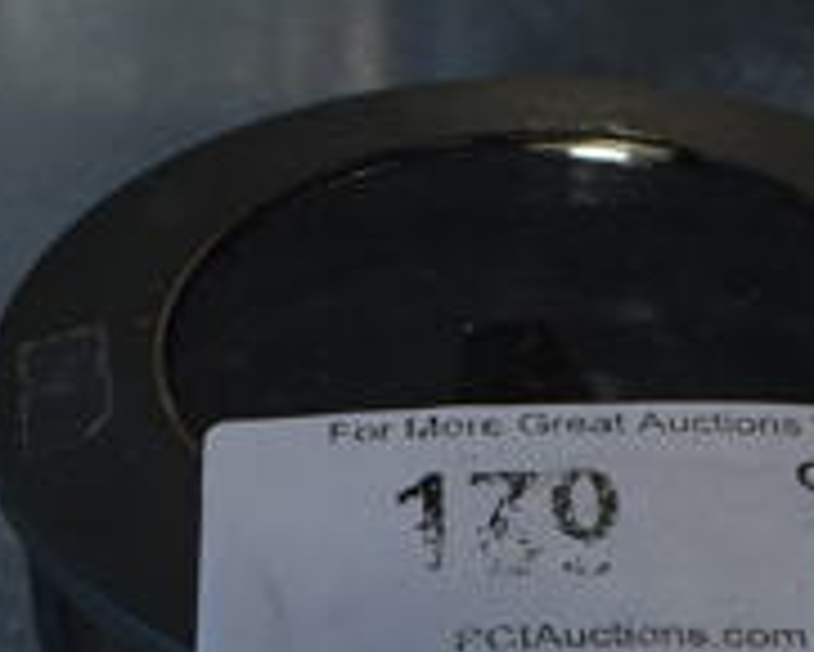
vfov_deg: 11.6
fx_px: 3085
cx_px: 585
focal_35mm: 128
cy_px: 956
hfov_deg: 15.0
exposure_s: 1/80
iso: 100
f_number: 4.5
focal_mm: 18
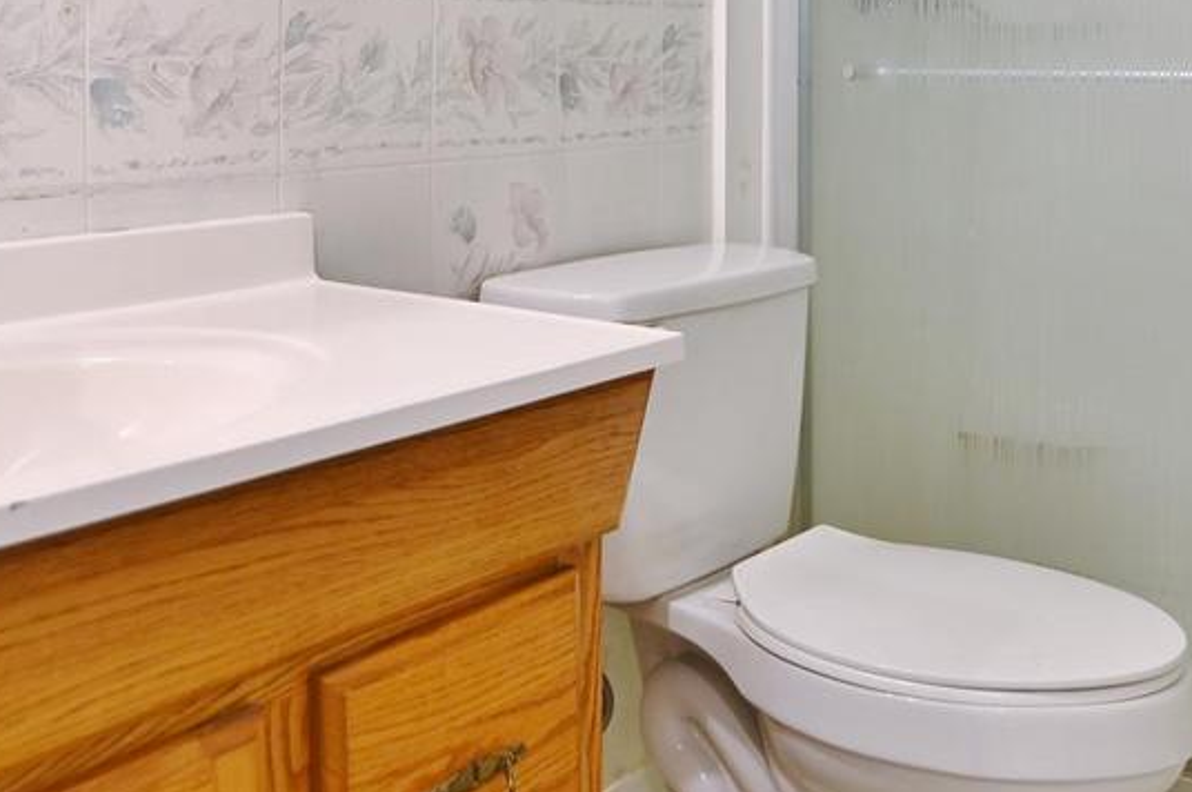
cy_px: 91
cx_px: 681
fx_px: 1422
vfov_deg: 29.9
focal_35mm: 43
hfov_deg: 45.4
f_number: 3.2
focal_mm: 16
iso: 250
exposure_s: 1/40
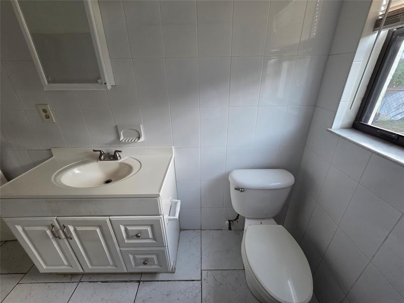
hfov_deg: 106.2
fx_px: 152
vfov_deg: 89.9
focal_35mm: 13
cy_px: 152
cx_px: 202
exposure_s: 1/60
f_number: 2.2
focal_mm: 2.2
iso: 200
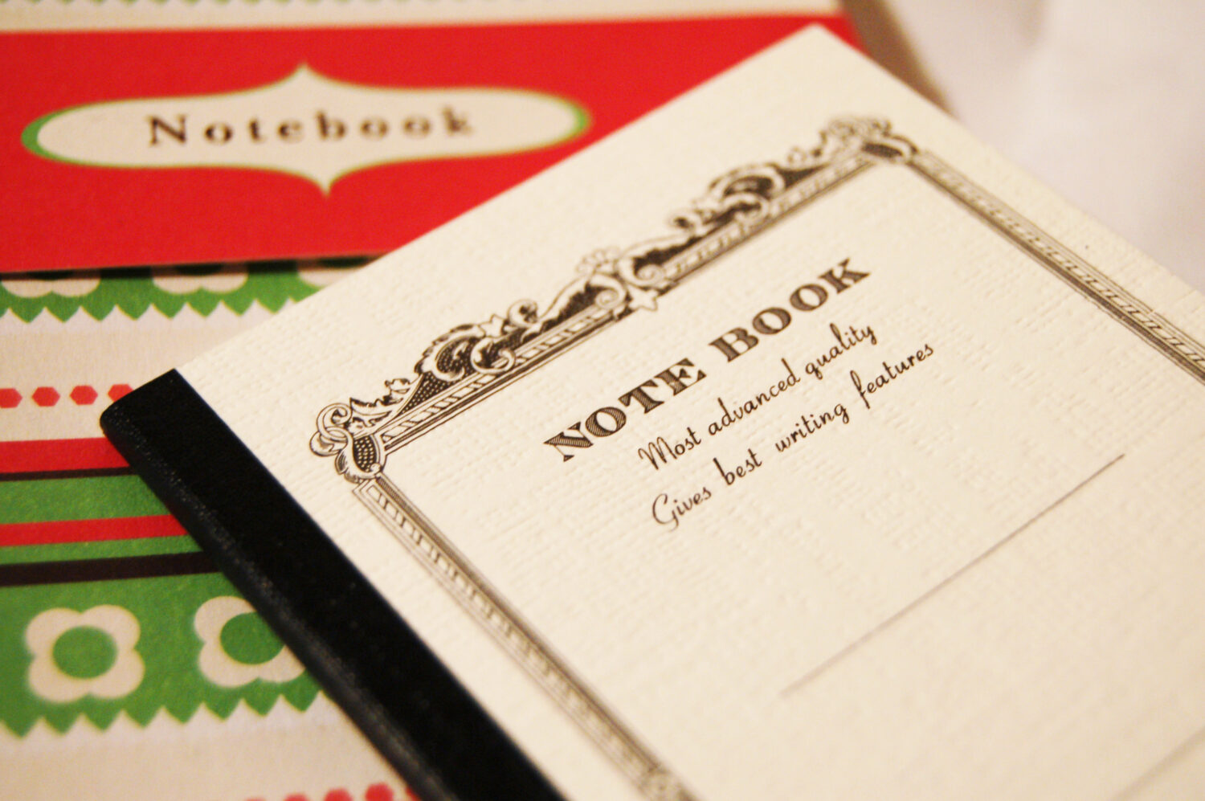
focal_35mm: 69
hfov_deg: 29.3
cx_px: 602
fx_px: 2307
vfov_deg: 19.7
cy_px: 400
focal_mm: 46
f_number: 5.3
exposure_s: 1/25
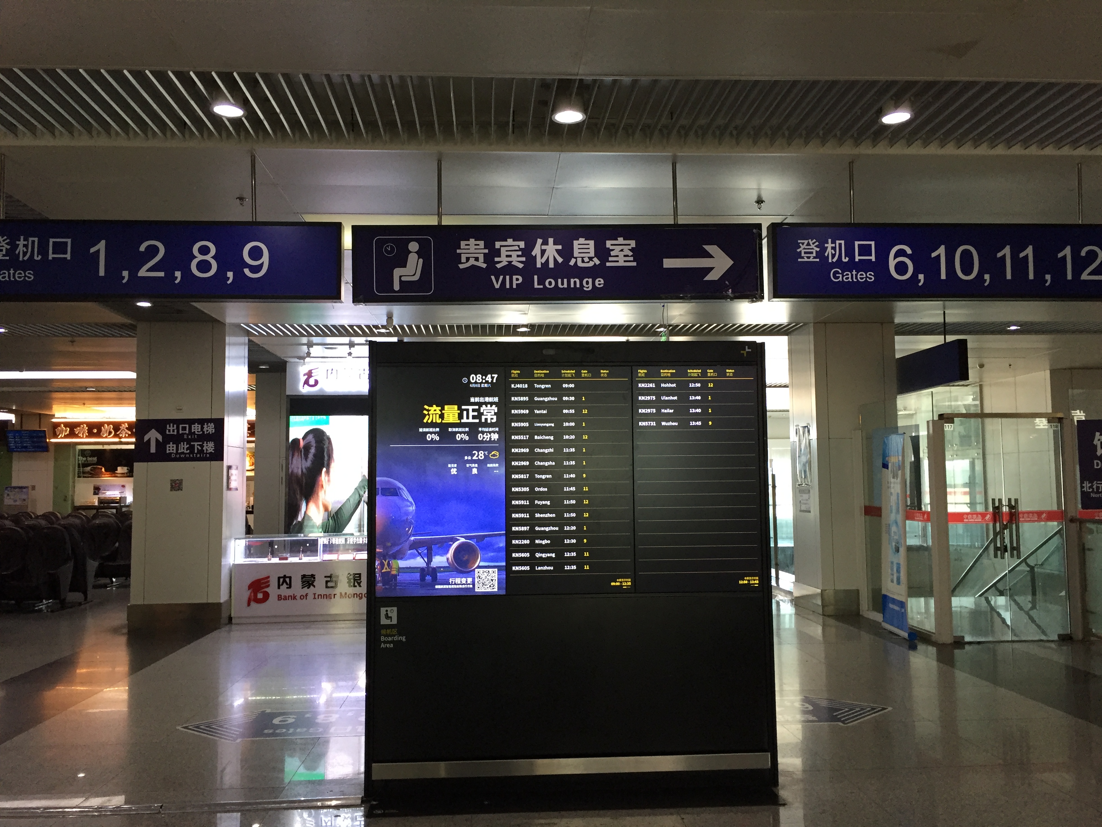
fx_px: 923
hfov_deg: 61.7
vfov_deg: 48.2
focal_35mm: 29
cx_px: 551
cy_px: 414
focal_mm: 4.15
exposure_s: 1/33
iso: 80
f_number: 2.2
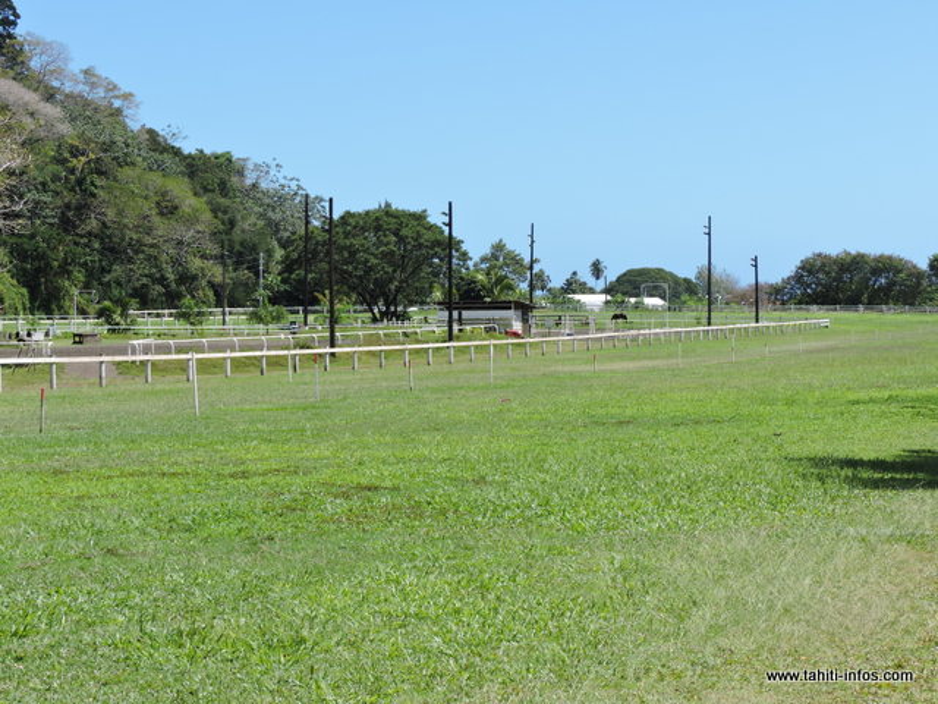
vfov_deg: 17.4
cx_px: 469
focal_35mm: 85
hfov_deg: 23.0
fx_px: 2303
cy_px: 352
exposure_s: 1/320
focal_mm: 15.2
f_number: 6.3
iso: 100
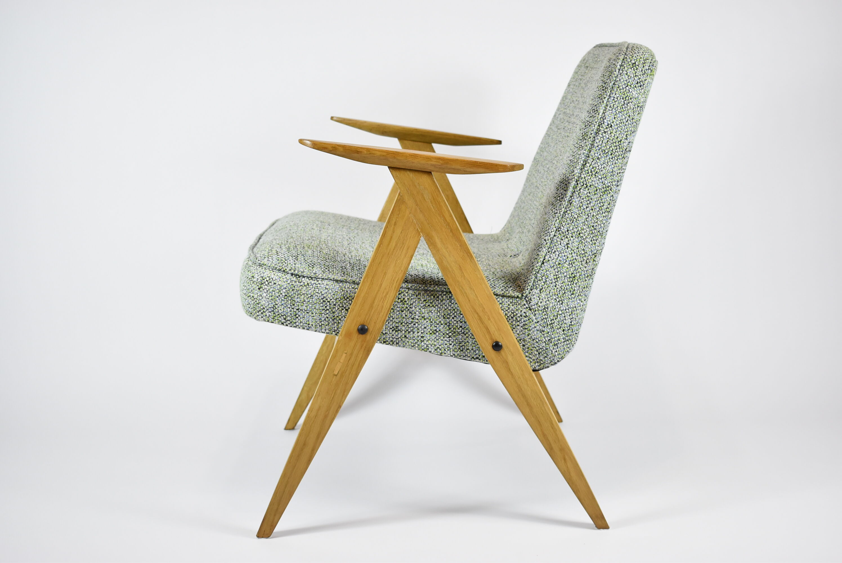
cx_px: 421
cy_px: 282
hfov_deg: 38.9
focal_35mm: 51
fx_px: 1194
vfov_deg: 26.5
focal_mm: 34
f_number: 4.5
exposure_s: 1/125
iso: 900
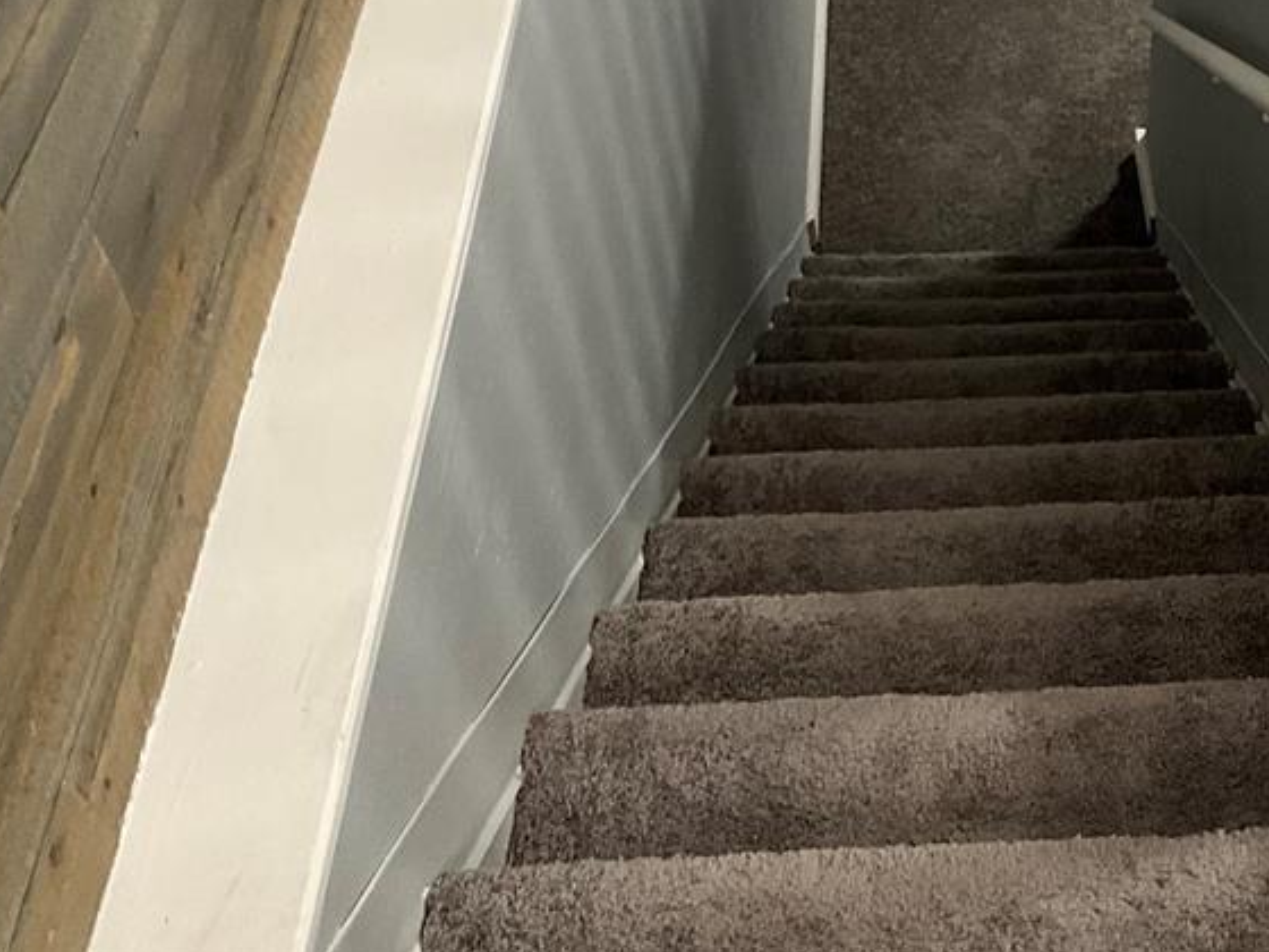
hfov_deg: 35.0
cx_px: 1022
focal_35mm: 53
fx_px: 1943
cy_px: 94
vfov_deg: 26.6
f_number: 1.8
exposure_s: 1/60
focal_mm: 3
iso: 250
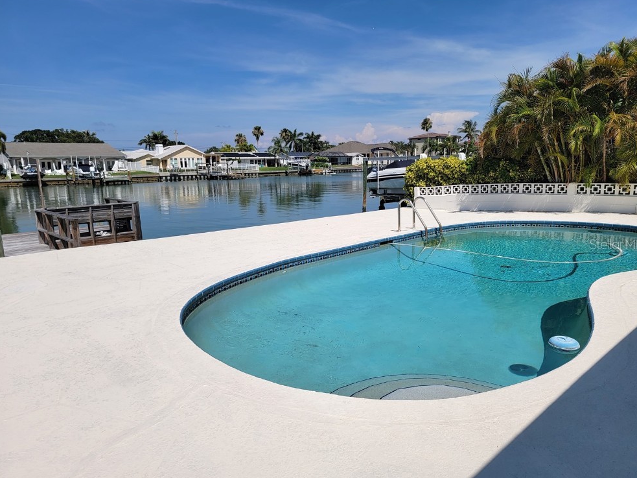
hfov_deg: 69.4
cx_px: 319
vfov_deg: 54.9
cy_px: 244
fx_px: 460
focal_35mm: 25
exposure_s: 1/2531
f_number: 1.8
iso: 16
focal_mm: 6.7
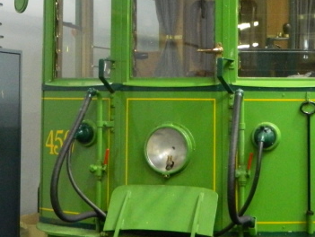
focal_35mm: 102
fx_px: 929
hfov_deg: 19.1
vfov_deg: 14.4
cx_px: 230
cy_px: 41
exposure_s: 1/15
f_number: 3.3
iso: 400
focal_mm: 6.2
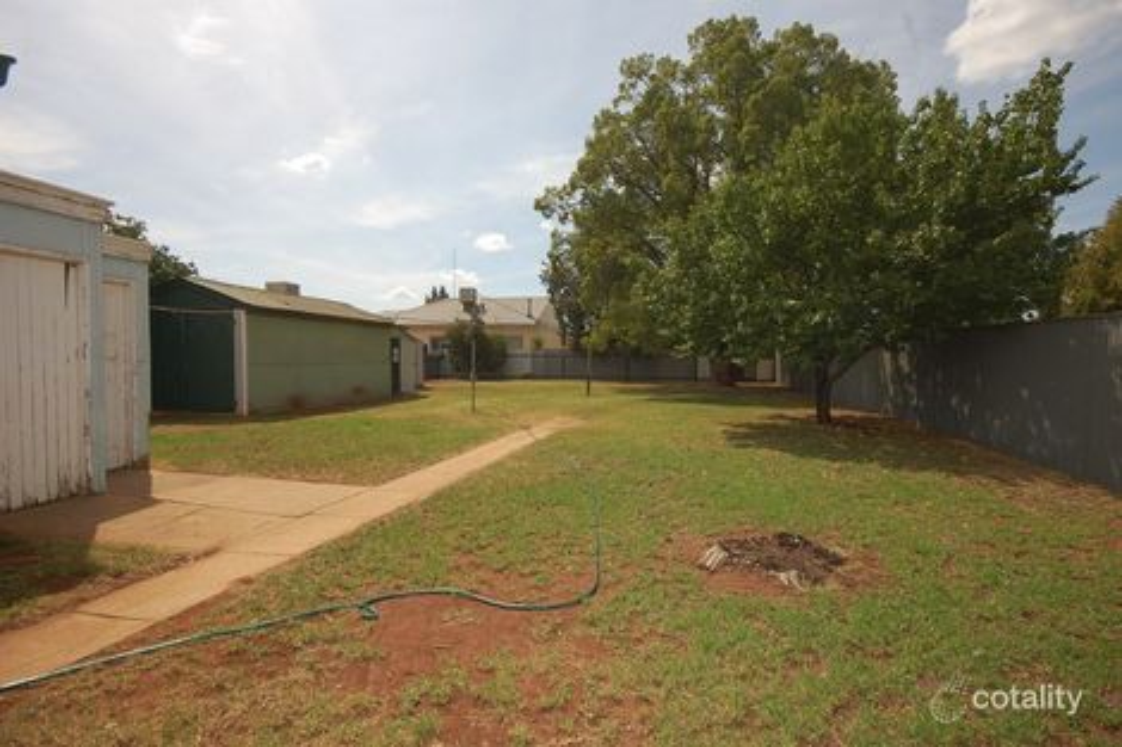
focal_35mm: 18
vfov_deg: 67.3
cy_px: 374
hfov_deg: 90.0
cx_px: 561
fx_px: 561
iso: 200
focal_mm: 12
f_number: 10
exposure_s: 1/400
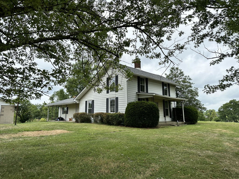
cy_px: 90
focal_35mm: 24
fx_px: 166
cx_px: 120
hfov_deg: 71.6
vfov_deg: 56.8
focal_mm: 6.86
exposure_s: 1/3155
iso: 80
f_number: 1.78
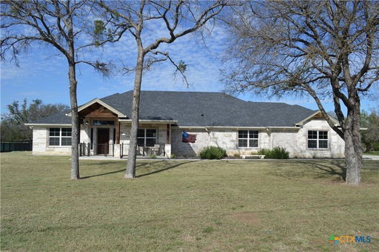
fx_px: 284
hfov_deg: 67.4
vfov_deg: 47.8
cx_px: 190
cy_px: 126
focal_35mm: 27
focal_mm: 18
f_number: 8
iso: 100
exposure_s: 1/320
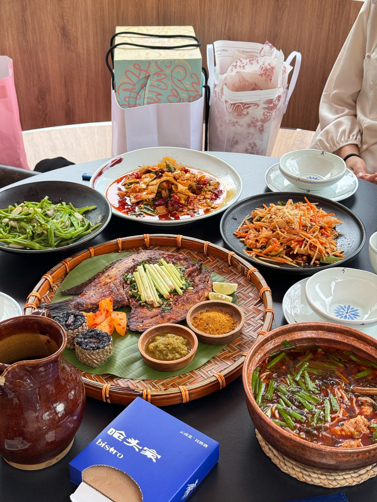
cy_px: 251
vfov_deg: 39.7
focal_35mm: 48
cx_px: 188
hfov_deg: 30.3
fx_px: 697
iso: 125
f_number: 1.78
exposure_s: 1/60
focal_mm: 6.76
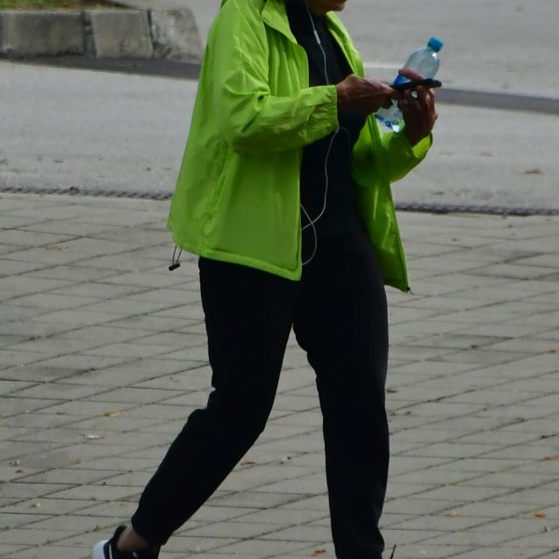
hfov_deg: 3.0
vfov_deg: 3.0
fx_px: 10524
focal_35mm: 576
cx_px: 280
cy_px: 278
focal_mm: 300
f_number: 6.3
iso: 1000
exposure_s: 1/5000
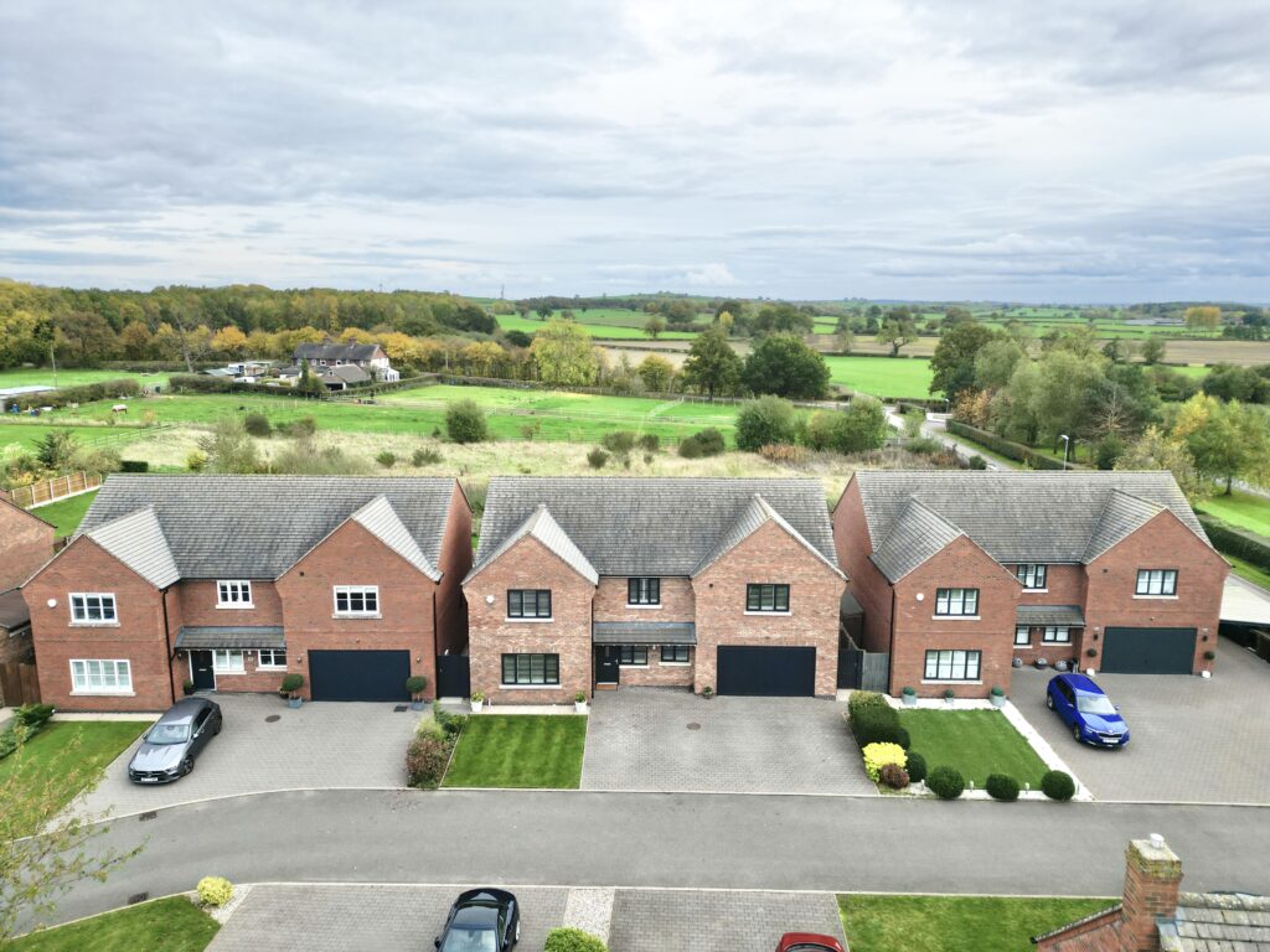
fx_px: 881
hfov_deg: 71.6
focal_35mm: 24
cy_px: 476
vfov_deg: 56.8
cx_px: 635
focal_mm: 6.72
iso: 110
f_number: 1.7
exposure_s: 1/725
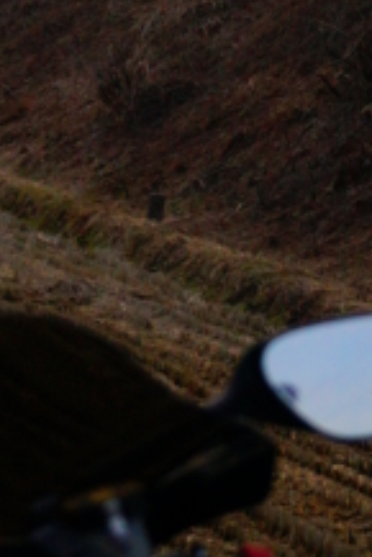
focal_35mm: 276
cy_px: -100
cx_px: 76
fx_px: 4271
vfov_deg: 7.4
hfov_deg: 5.0
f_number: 5
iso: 500
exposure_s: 1/800
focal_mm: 50
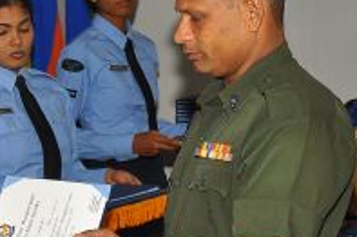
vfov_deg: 10.0
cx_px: -51
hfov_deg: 14.6
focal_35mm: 137
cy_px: 170
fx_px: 1357
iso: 250
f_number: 5.6
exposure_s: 1/90
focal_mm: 30
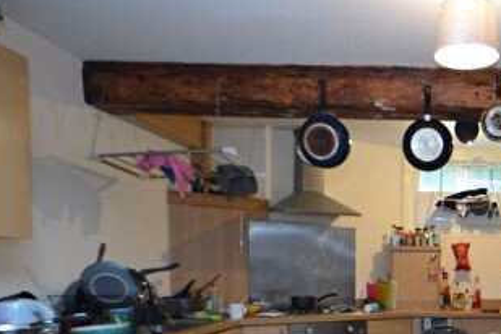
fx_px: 473
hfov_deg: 46.9
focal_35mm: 34
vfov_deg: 36.1
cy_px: 311
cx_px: 496
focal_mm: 10
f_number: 3.5
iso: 1000
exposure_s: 1/30
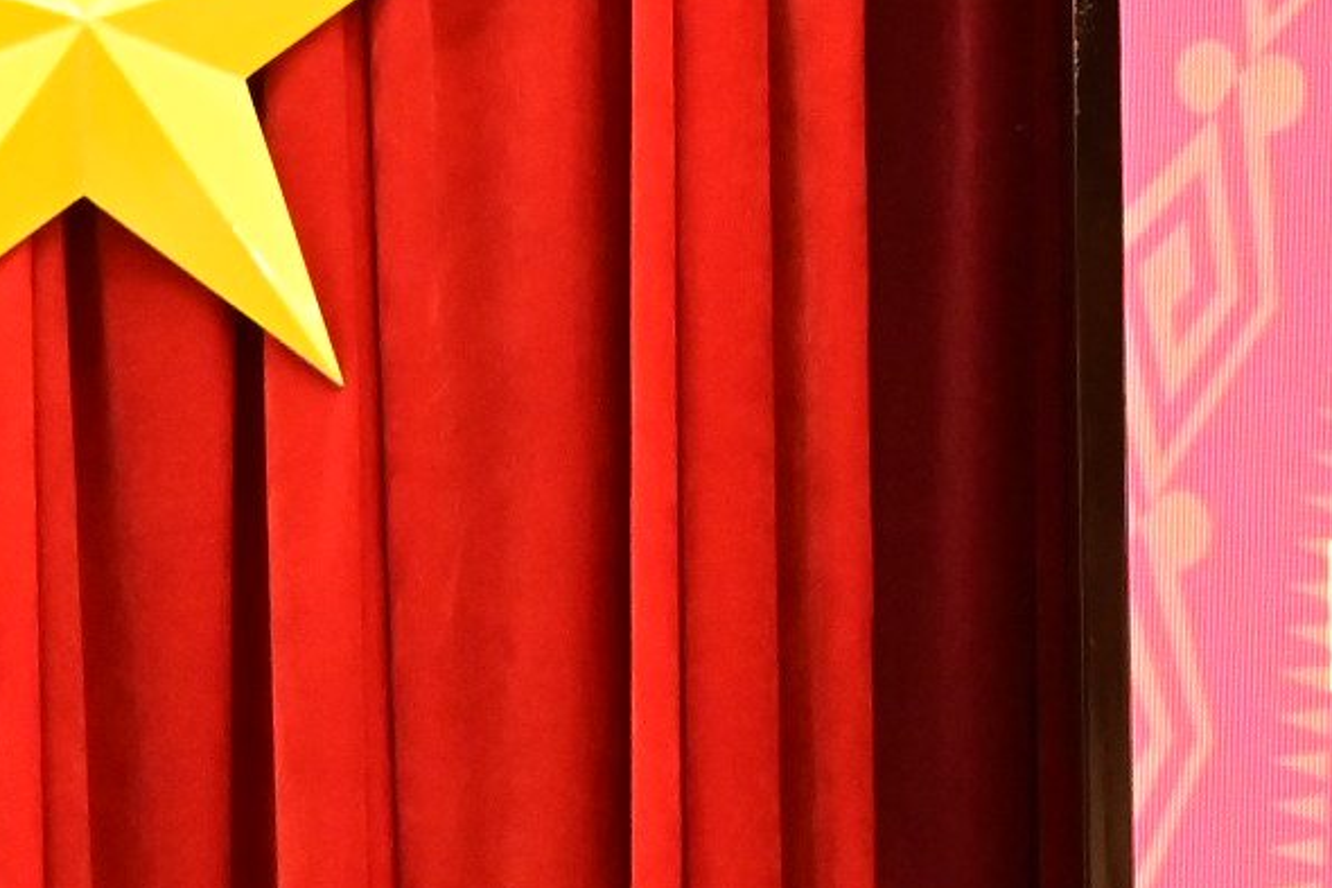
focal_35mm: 564
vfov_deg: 2.4
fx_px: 20861
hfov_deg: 3.6
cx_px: -869
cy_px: 1860
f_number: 4.5
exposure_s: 1/125
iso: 4000
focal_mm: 110
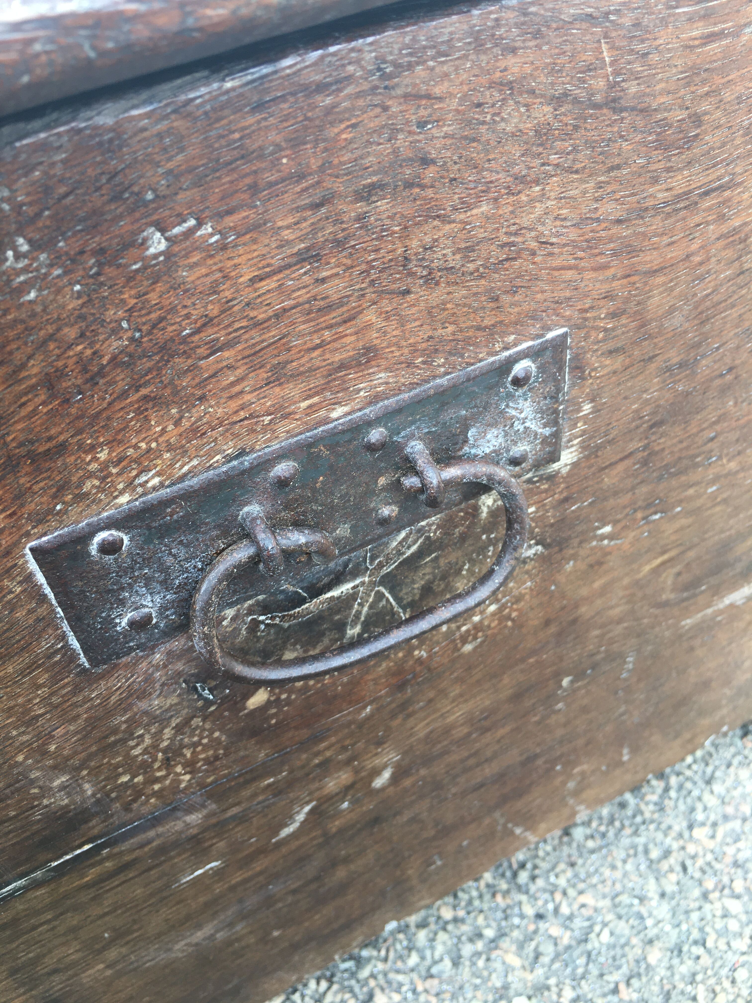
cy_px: 502
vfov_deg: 61.7
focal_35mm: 29
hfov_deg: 48.2
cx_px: 376
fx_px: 840
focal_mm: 4.15
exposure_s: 1/100
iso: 25
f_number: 2.2
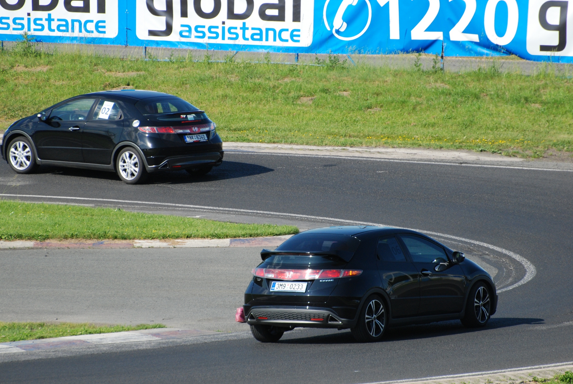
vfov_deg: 2.9
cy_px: 201
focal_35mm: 483
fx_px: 7696
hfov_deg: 4.3
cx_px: 279
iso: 400
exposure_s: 1/1000
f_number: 5.6
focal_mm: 300
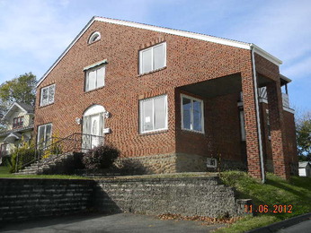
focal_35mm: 36
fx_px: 324
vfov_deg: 39.7
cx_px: 156
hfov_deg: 51.3
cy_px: 116
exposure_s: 1/496
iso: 80
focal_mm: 6.4
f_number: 3.7
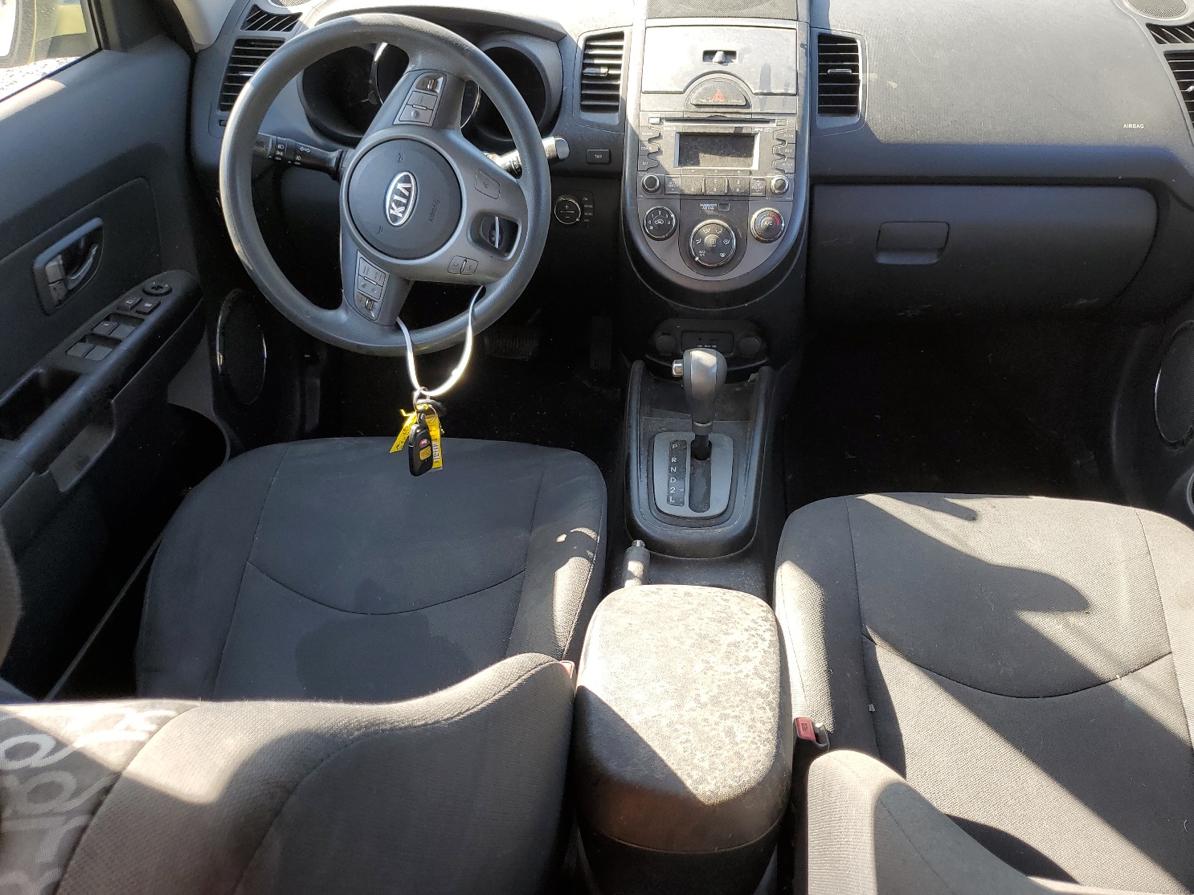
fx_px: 966
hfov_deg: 63.4
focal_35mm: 28
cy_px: 422
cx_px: 628
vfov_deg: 49.7
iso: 50
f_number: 1.5
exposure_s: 1/233
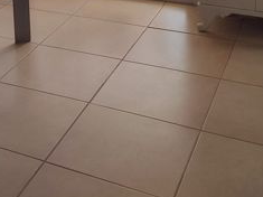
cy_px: -91
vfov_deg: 17.8
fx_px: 570
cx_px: -24
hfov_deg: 24.3
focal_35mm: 75
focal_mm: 6.04
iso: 50
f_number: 1.9
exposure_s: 1/456
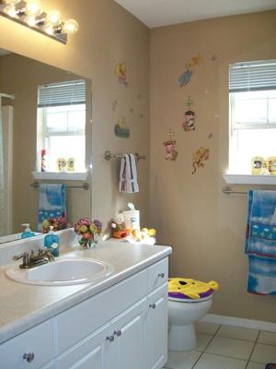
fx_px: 383
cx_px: 138
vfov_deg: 51.4
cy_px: 184
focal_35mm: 36
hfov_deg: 39.7
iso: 160
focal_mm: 6
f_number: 2.7
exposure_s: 1/100
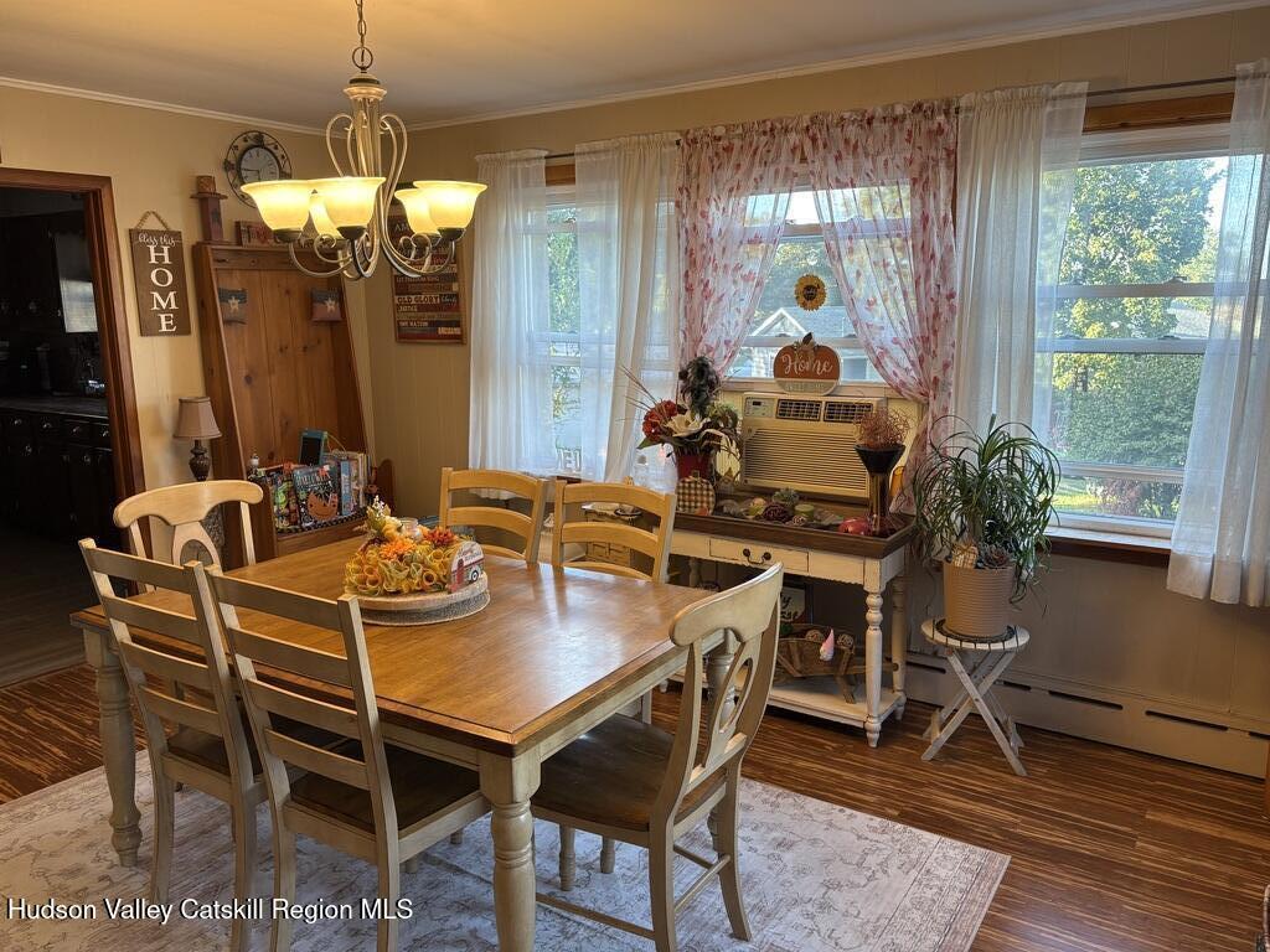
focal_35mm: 26
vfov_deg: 53.1
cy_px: 476
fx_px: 954
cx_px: 635
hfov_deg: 67.3
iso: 80
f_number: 1.6
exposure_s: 1/60
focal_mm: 5.96
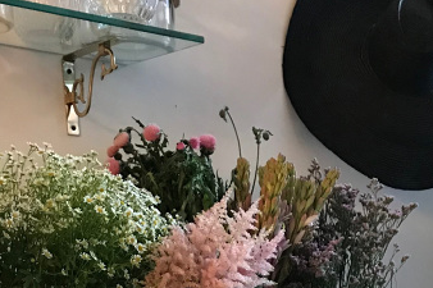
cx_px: 283
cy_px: 523
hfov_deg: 26.2
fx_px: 926
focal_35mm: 77
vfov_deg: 15.2
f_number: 1.8
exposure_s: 1/13
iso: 100
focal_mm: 3.99
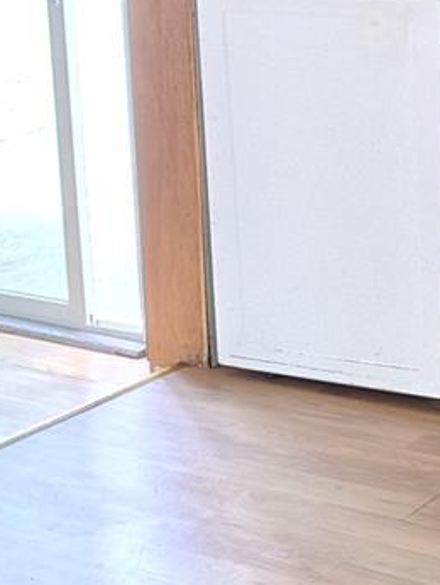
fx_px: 1760
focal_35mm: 104
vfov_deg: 18.8
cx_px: 576
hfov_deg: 13.7
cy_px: 203
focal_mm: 5.56
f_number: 1.8
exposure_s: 1/60
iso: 814
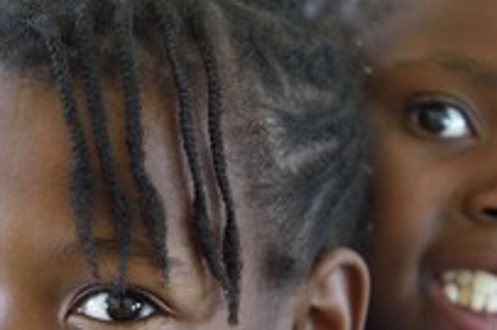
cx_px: 255
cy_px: 306
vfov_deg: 9.4
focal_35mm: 145
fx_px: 2000
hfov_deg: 14.2
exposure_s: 1/125
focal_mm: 70
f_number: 4.5
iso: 800
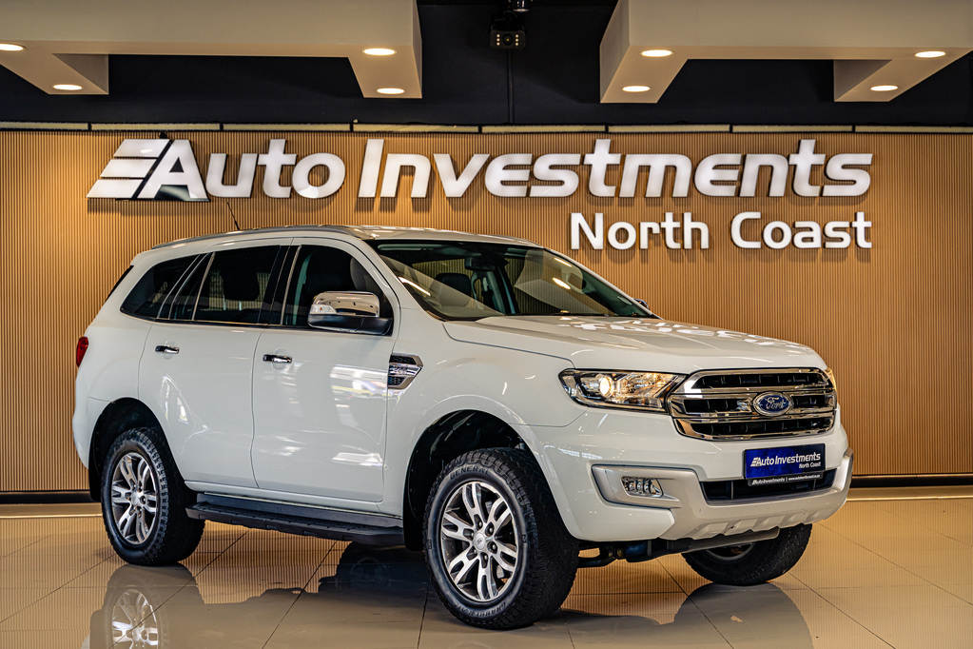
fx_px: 1486
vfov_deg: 24.6
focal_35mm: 55
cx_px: 486
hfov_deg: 36.2
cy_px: 324
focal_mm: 55
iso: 250
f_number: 3.5
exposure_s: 1/200
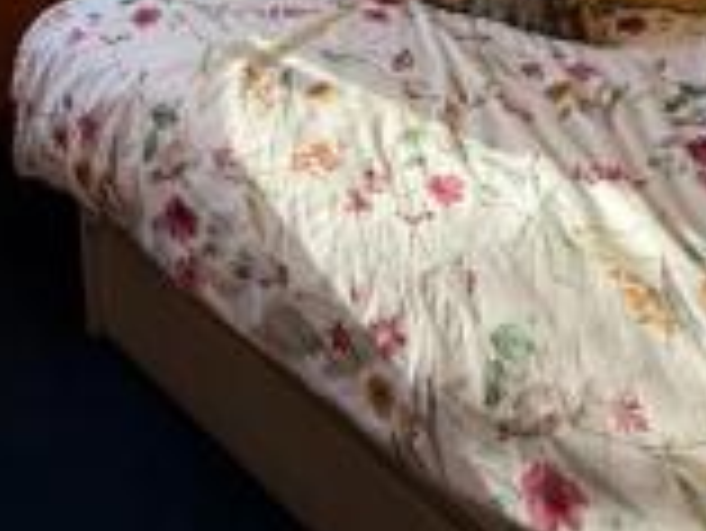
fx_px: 1061
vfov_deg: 20.9
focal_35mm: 52
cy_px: -385
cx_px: 281
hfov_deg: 36.7
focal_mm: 2.22
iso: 80
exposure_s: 1/99
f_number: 2.2
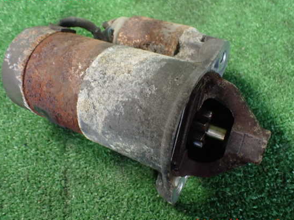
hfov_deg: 55.3
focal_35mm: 33
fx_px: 280
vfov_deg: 43.0
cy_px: 110
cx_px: 156
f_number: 2.3
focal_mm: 5.4
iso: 800
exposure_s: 1/30
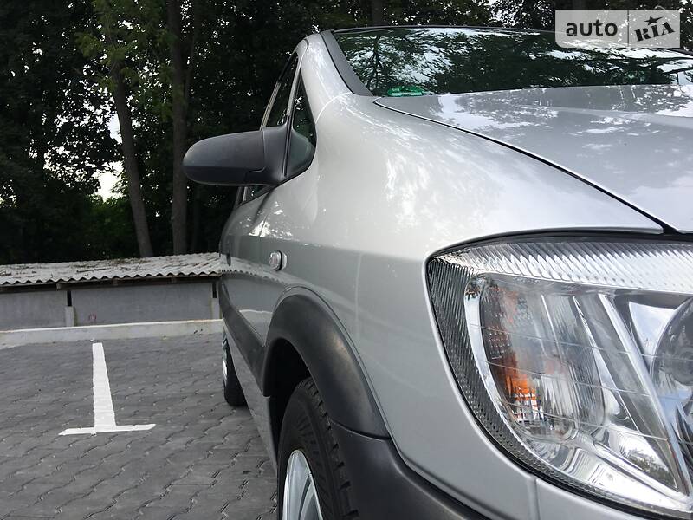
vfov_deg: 48.2
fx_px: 581
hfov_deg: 61.7
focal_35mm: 29
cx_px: 346
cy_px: 260
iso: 25
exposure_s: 1/938
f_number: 2.2
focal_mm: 4.2
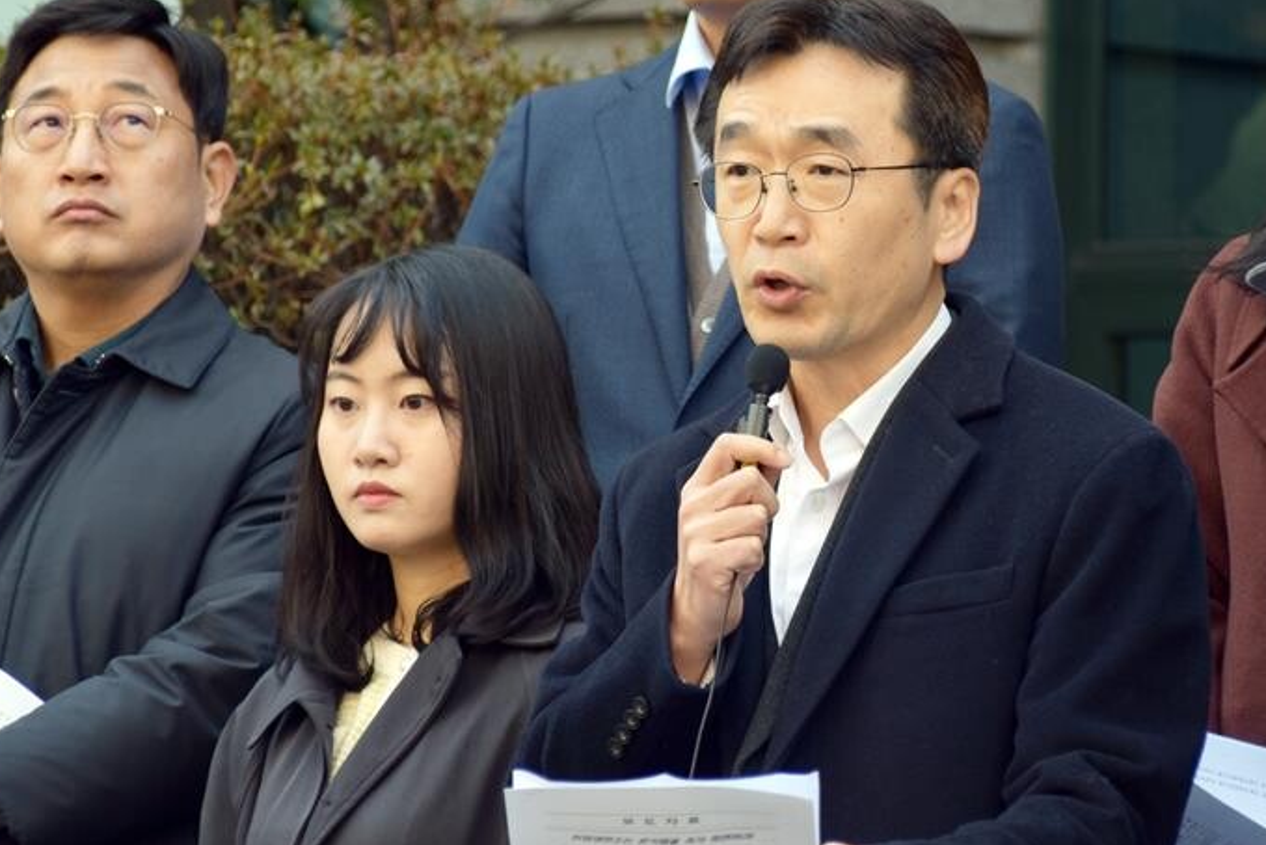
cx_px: 774
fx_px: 10721
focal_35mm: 305
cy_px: 297
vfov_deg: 4.5
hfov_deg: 6.8
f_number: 6
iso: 100
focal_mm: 135
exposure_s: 1/125
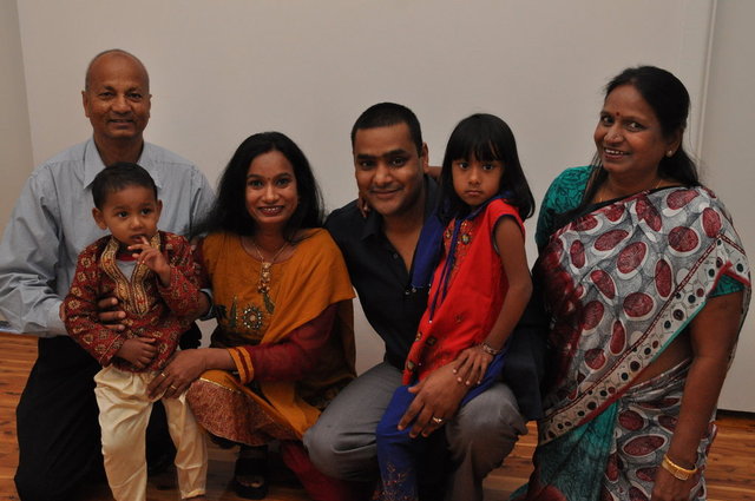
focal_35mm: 46
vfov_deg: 28.9
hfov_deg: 42.4
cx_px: 378
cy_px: 250
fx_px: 974
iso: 1600
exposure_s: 1/60
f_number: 7.1
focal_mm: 31
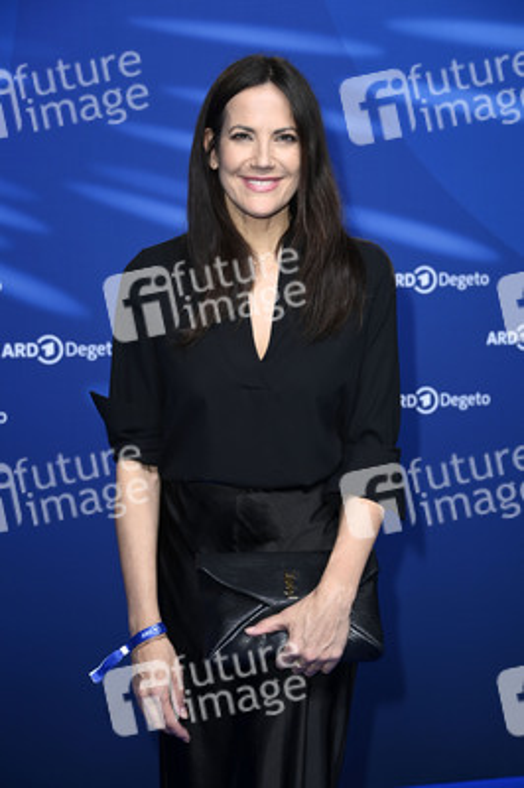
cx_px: 262
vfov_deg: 23.9
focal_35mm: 85
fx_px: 1859
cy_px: 394
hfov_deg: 16.0
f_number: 5.6
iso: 1250
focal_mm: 85
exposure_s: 1/250
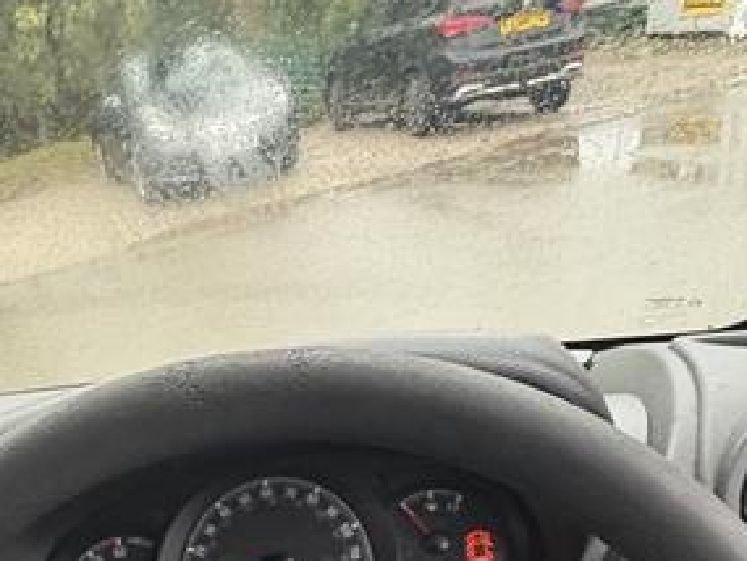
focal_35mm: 44
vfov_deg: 28.8
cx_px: 163
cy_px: 663
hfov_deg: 41.3
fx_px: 950
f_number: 2.2
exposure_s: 1/60
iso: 500
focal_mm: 2.22
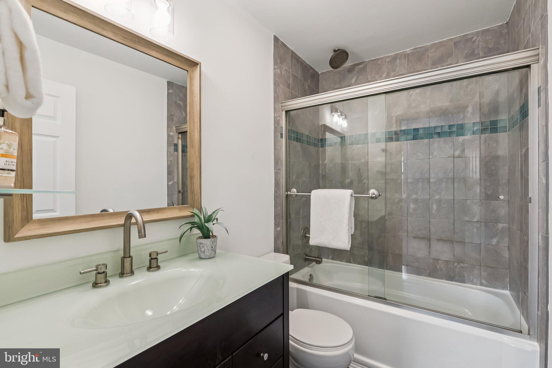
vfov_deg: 73.8
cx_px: 276
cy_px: 184
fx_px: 245
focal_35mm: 16
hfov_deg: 96.7
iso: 2500
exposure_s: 1/125
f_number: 5.6
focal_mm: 16
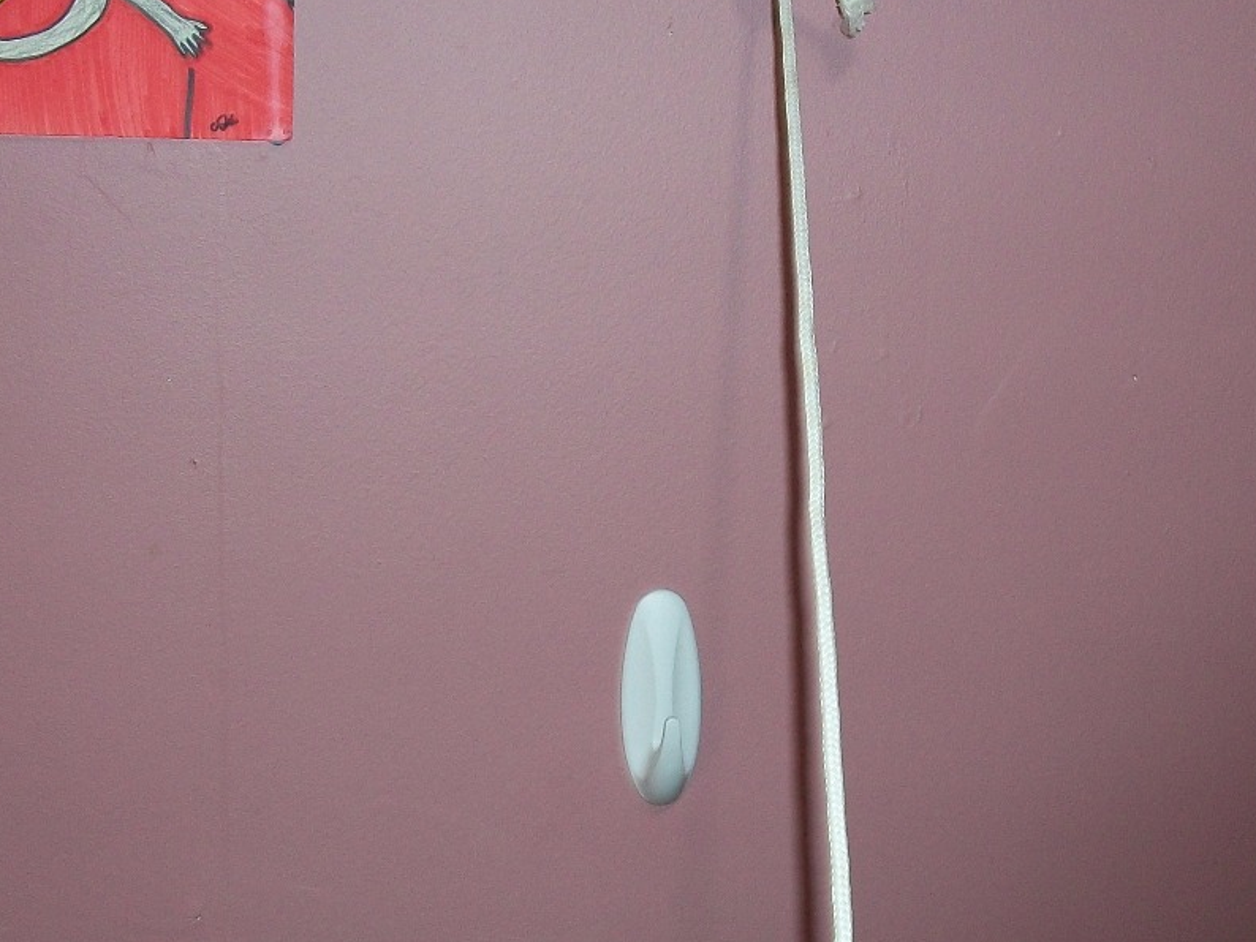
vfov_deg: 25.2
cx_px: 698
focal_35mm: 58
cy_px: 495
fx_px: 2105
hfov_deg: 33.2
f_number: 2.9
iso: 80
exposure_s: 1/30
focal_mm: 5.7
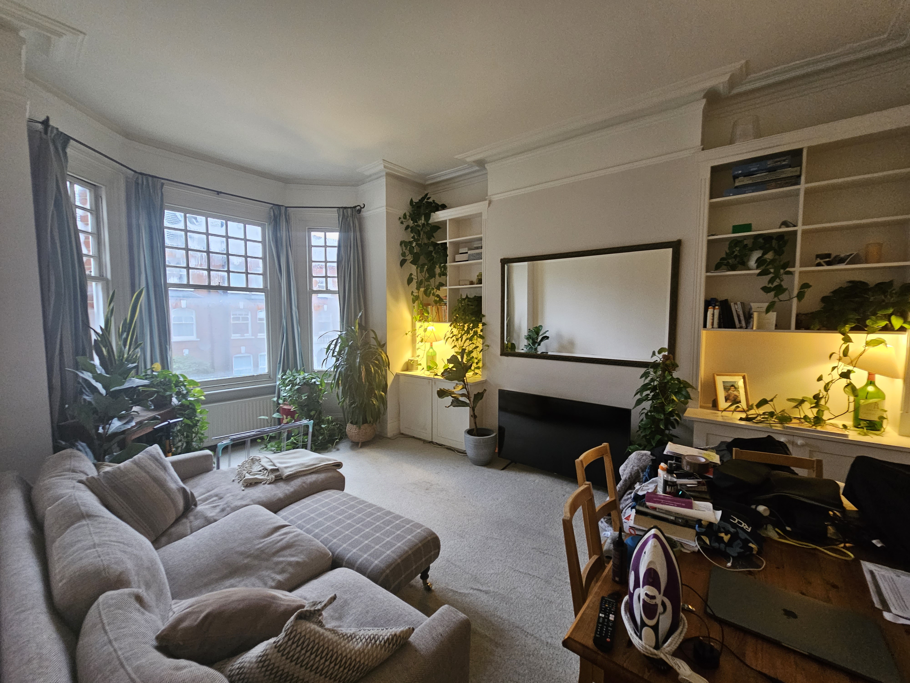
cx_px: 455
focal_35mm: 13
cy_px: 342
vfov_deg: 89.9
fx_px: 342
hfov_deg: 106.2
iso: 400
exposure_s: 1/33
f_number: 2.2
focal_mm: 2.2
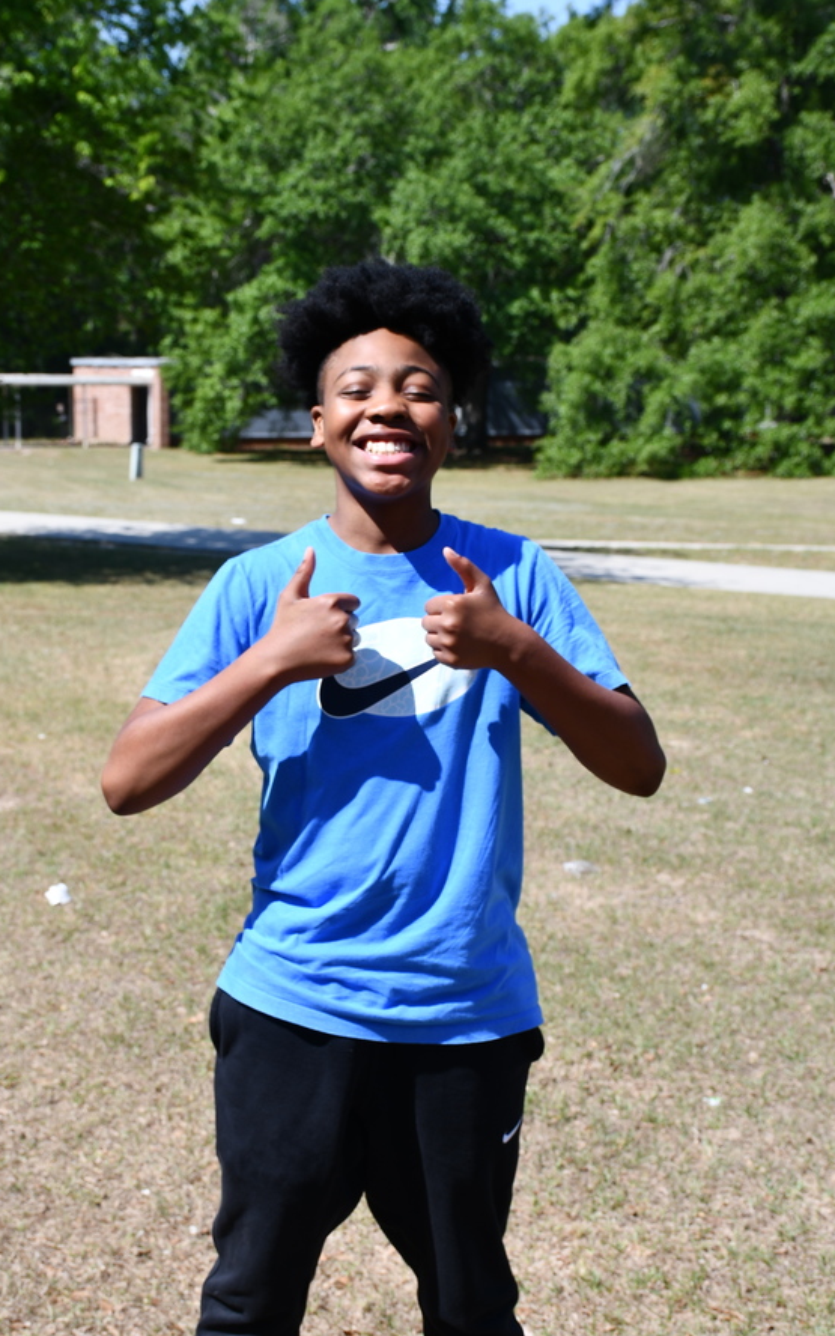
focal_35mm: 67
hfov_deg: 19.4
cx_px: 348
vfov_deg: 30.6
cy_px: 650
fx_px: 2439
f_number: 8
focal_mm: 38
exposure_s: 1/250
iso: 110
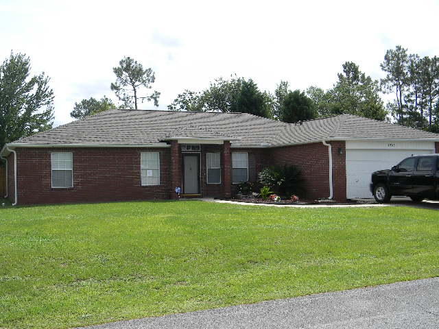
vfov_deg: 35.1
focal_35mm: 41
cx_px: 220
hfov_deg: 45.8
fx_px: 520
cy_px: 164
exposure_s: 1/542
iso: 80
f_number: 3.8
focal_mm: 7.3
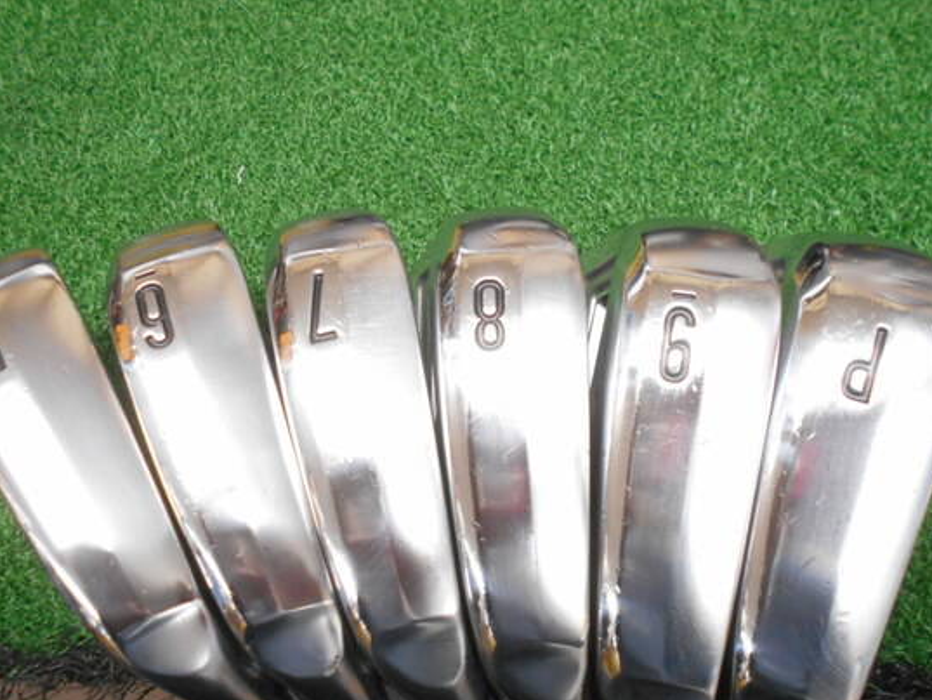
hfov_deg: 58.3
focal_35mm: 31
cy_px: 373
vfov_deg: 45.4
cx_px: 469
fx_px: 835
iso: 400
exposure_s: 1/30
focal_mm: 4.6
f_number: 3.2
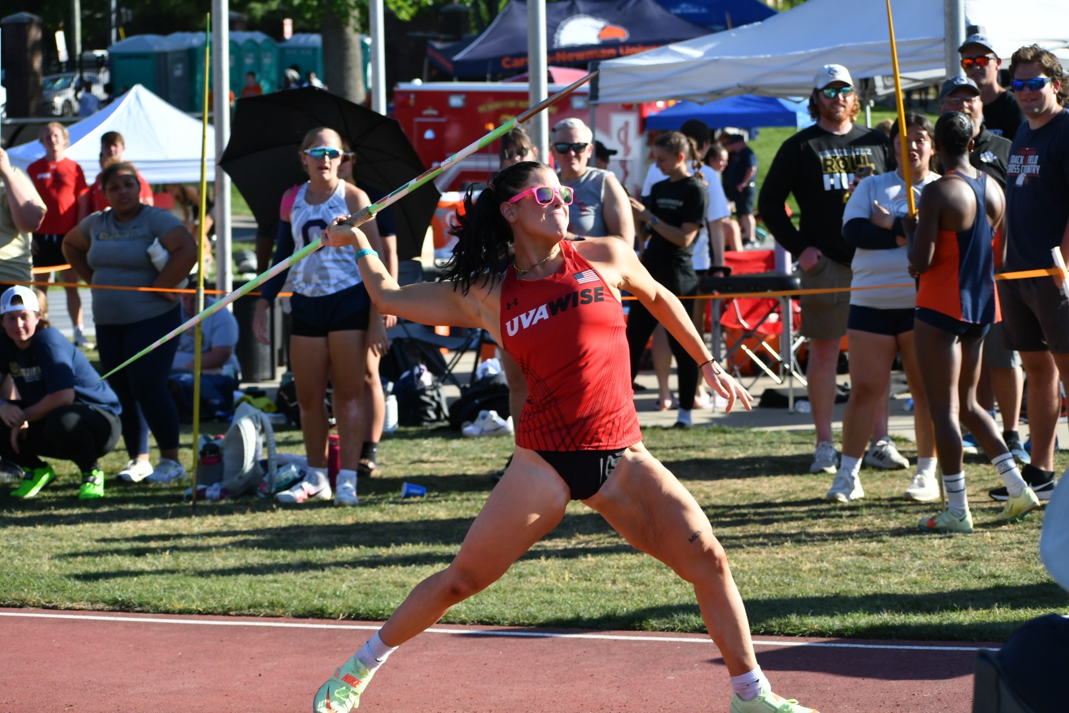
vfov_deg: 13.0
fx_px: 3118
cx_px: 534
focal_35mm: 105
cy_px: 356
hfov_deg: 19.5
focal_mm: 70
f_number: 5.6
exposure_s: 1/1600
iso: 400
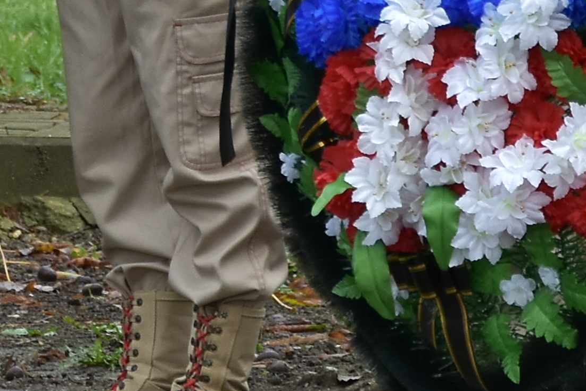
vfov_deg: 1.9
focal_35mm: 736
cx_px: -201
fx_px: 11980
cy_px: -199
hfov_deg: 2.8
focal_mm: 90
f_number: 6.3
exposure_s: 1/200
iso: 400
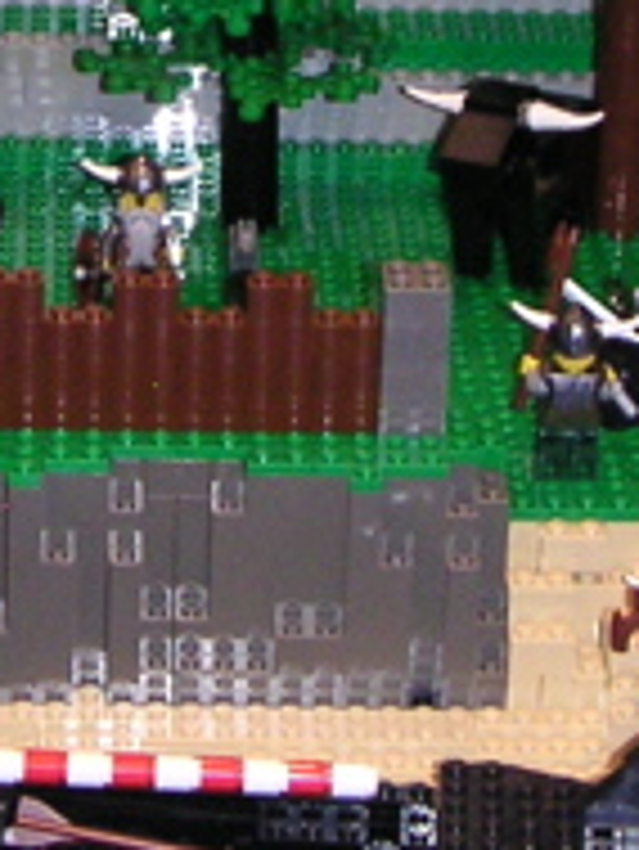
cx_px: 32
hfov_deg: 9.2
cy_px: 76
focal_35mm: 161
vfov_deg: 12.2
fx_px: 3958
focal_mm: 6
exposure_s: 1/45
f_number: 2.8
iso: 160
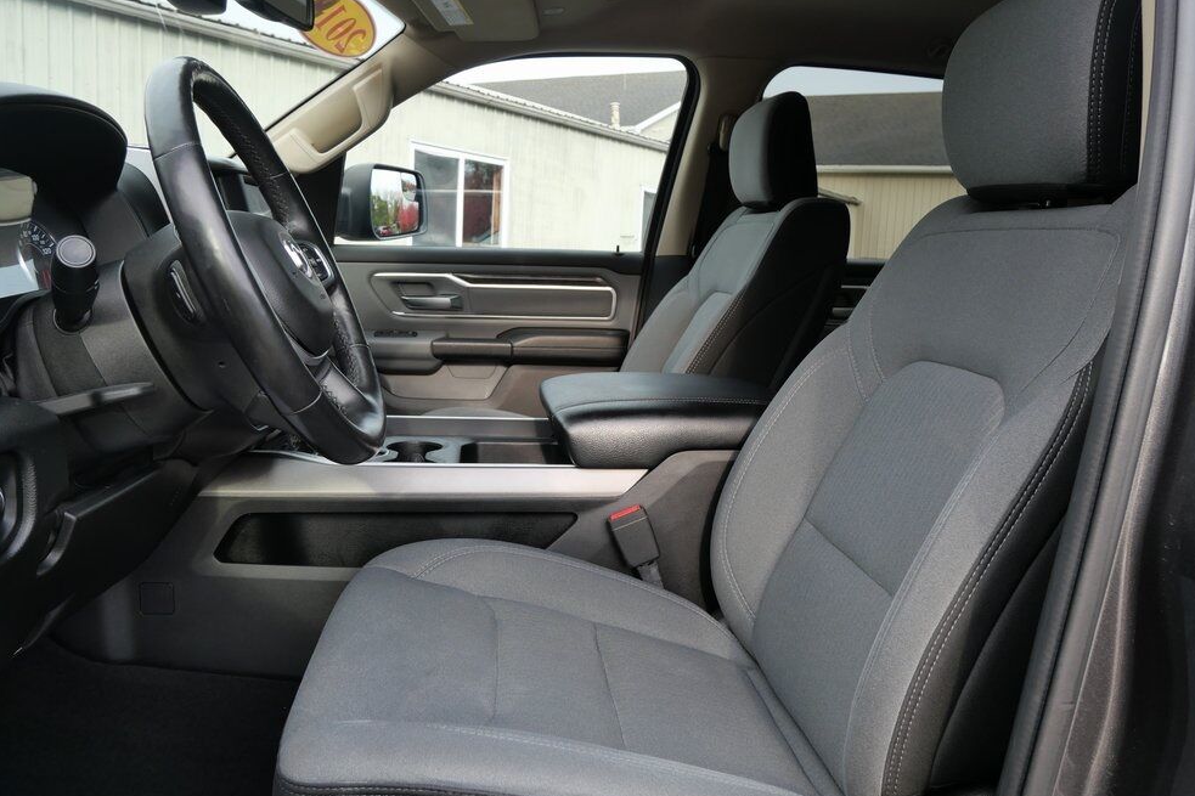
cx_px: 620
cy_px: 386
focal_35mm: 26
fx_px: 863
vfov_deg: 49.5
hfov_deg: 69.4
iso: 200
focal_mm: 12
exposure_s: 1/160
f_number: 4.5
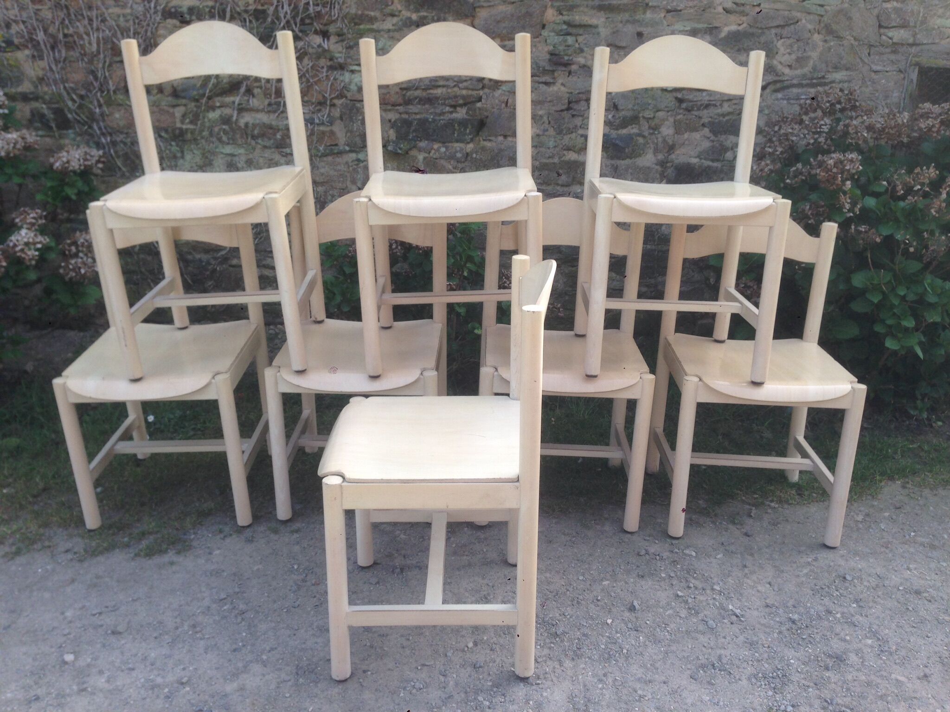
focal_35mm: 33
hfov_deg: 55.4
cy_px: 356
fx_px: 906
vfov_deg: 42.9
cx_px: 475
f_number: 2.4
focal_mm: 4.12
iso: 50
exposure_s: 1/452
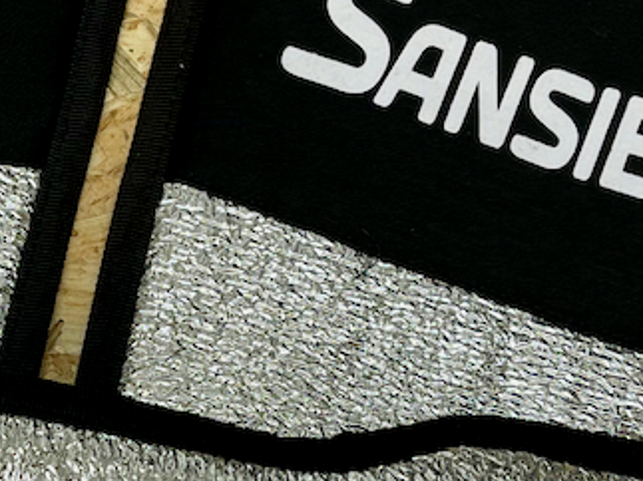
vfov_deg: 14.2
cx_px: 24
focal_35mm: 103
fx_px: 1913
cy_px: 427
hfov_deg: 18.7
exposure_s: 1/100
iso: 80
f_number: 1.6
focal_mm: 5.1
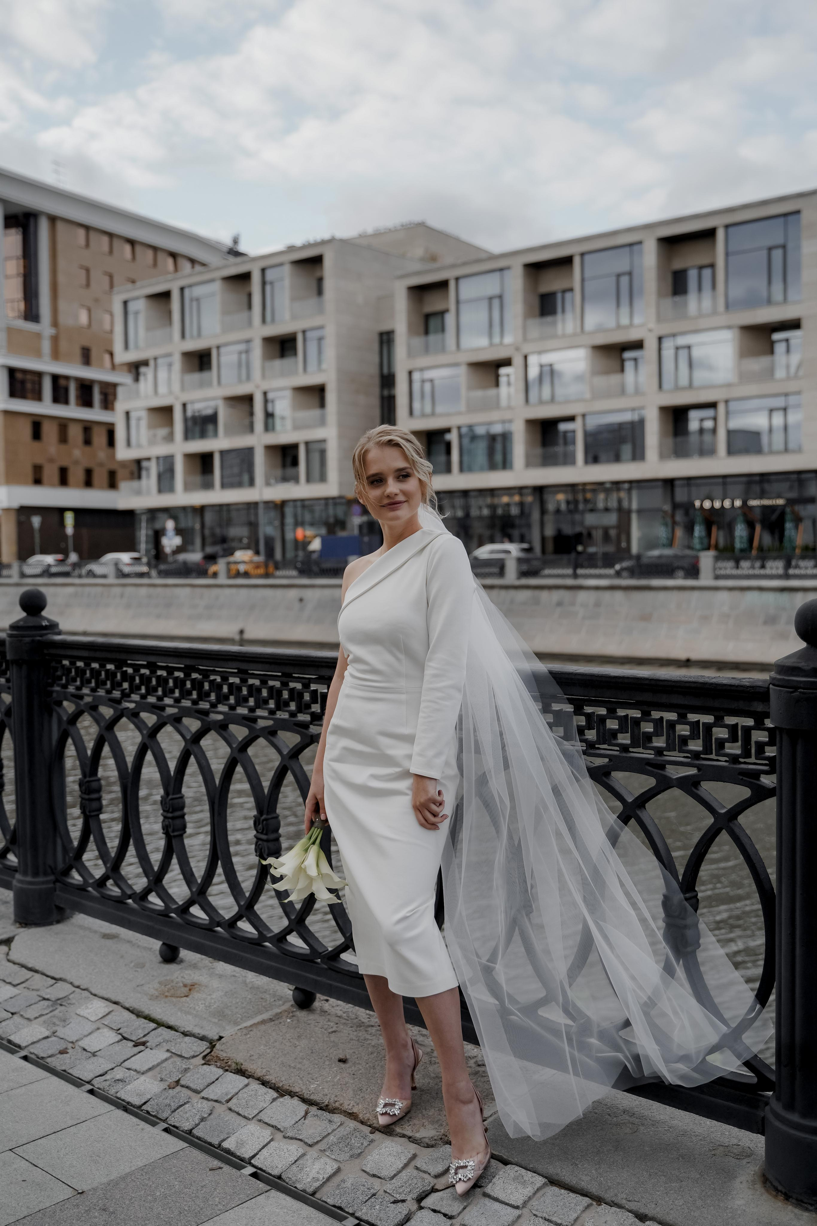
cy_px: 613
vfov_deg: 54.4
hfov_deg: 37.9
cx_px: 408
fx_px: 1191
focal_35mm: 35
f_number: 2.8
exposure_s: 1/640
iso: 125
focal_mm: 35
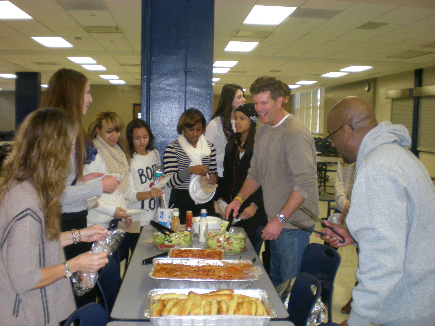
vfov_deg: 37.7
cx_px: 218
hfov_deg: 49.0
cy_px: 163
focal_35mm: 38
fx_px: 478
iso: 171
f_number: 3.1
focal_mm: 6.3
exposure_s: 1/30
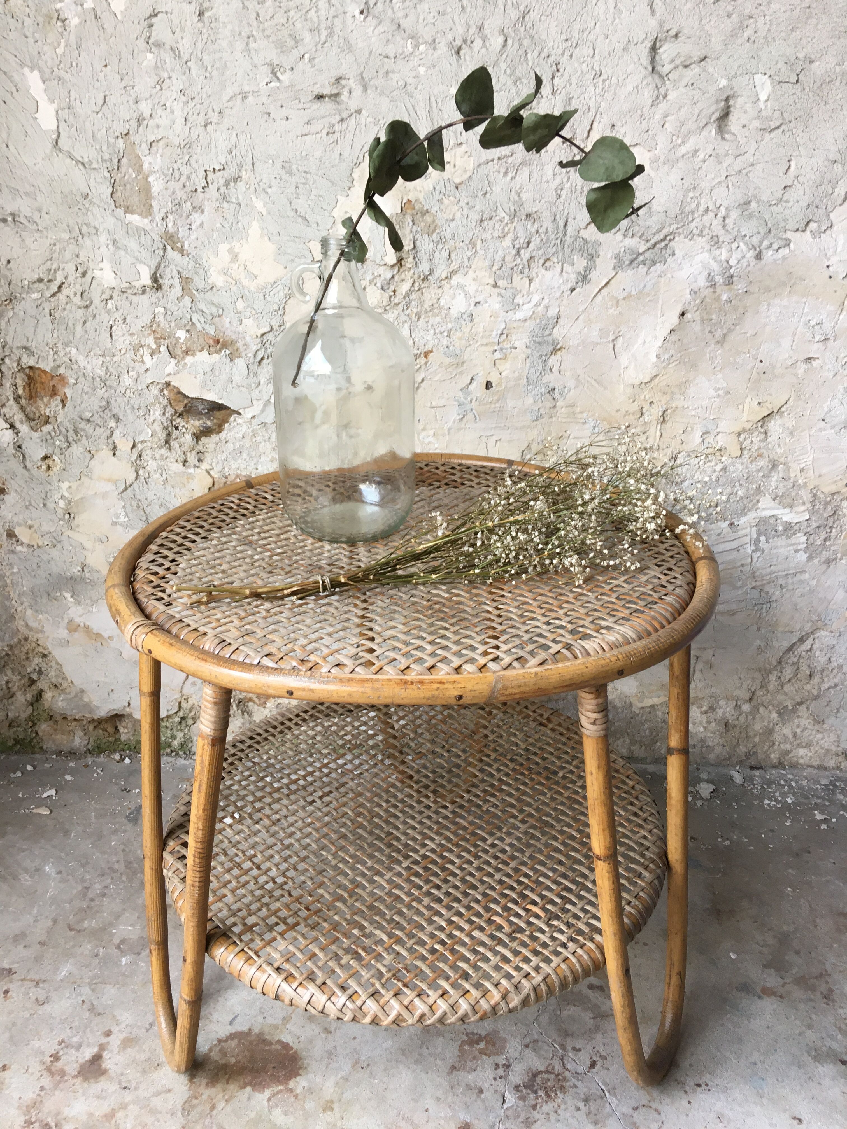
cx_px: 424
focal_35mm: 29
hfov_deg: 48.2
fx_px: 946
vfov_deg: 61.7
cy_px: 564
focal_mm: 4.15
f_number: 2.2
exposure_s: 1/33
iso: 25
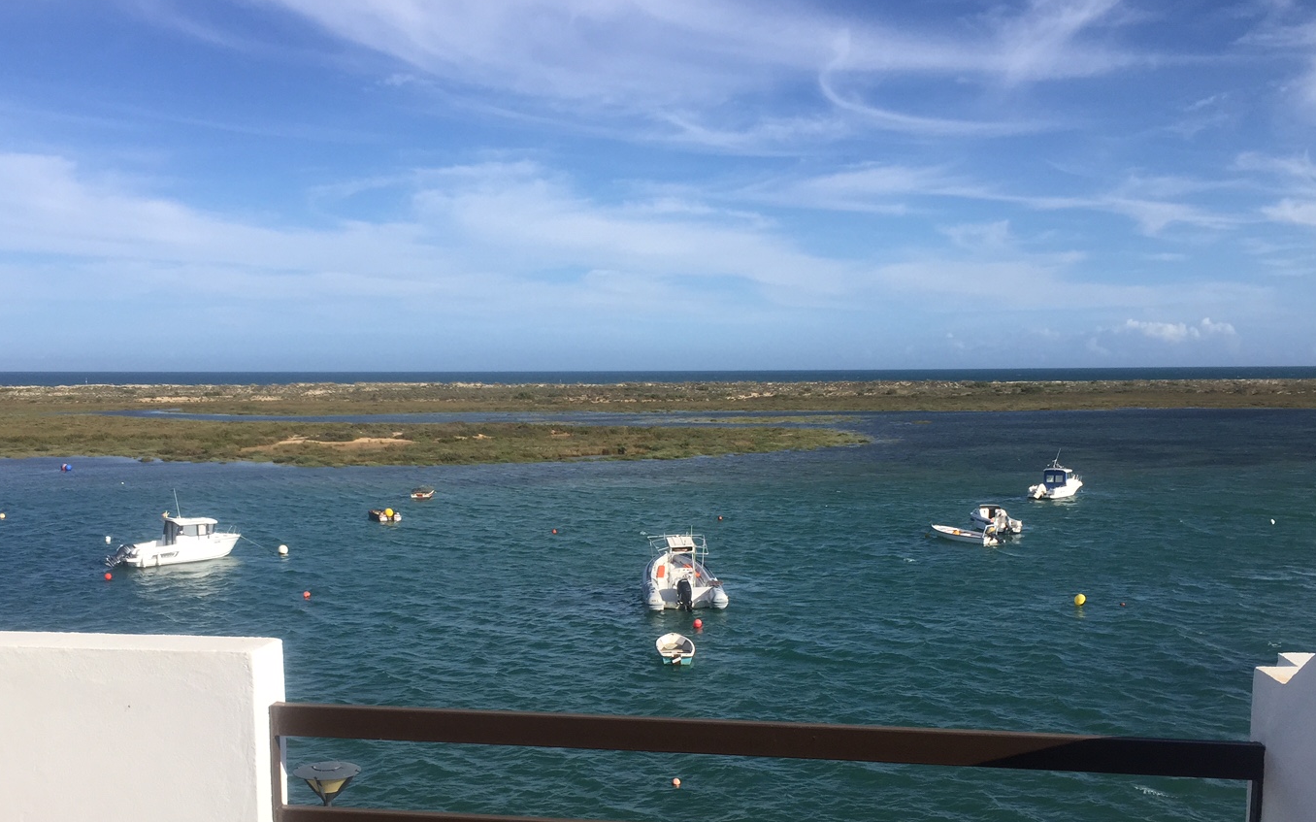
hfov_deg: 52.6
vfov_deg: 34.0
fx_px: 1327
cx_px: 583
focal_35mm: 37
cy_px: 570
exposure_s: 1/2198
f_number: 2.2
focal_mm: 4.15
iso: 32
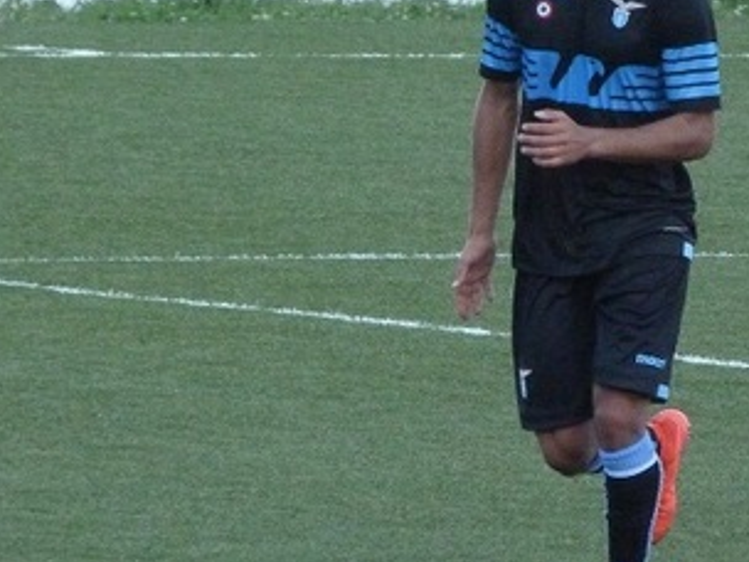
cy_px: 192
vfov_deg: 1.1
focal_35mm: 1316
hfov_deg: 1.5
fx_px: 28475
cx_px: 474
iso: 800
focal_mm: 108
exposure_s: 1/500
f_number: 5.2
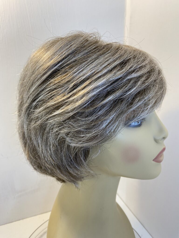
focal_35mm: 26
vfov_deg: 67.3
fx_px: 179
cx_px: 90
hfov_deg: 53.1
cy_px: 119
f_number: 1.8
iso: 64
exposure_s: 1/100
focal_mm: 4.25
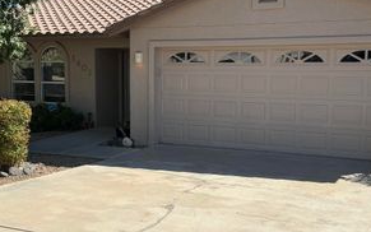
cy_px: 124
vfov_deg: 25.3
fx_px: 516
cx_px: 156
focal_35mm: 51
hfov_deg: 39.5
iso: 25
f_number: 1.8
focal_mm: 3
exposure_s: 1/2227
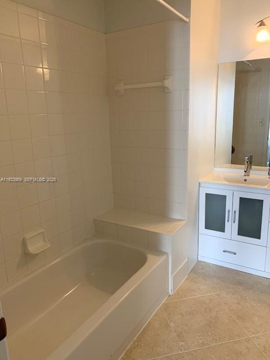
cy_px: 180
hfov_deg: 53.1
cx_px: 135
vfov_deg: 67.3
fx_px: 270
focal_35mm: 26
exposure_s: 1/60
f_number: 1.8
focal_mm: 4.25
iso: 80
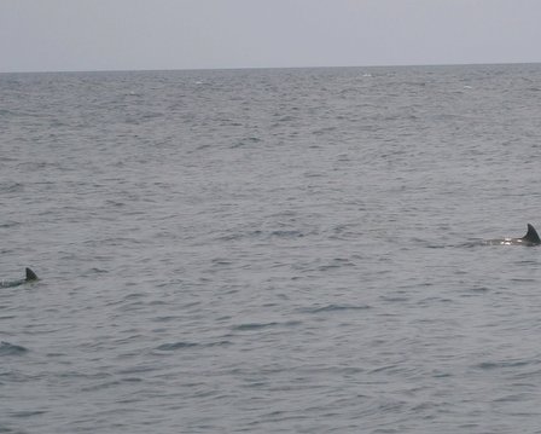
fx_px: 2179
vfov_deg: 11.4
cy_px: 217
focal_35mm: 136
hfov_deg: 14.2
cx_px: 270
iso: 80
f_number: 6.5
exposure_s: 1/800
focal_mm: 23.5
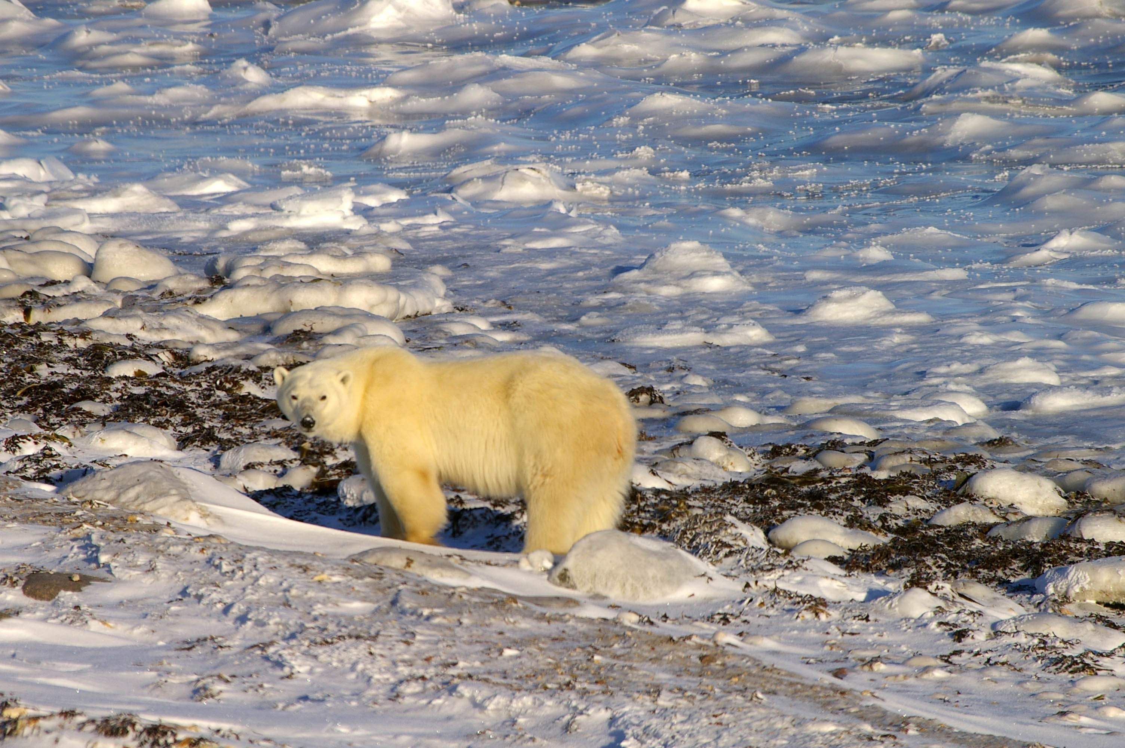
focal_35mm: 300
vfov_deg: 4.6
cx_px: 562
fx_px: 9367
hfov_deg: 6.9
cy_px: 374
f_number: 9.5
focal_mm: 200
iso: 200
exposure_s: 1/500
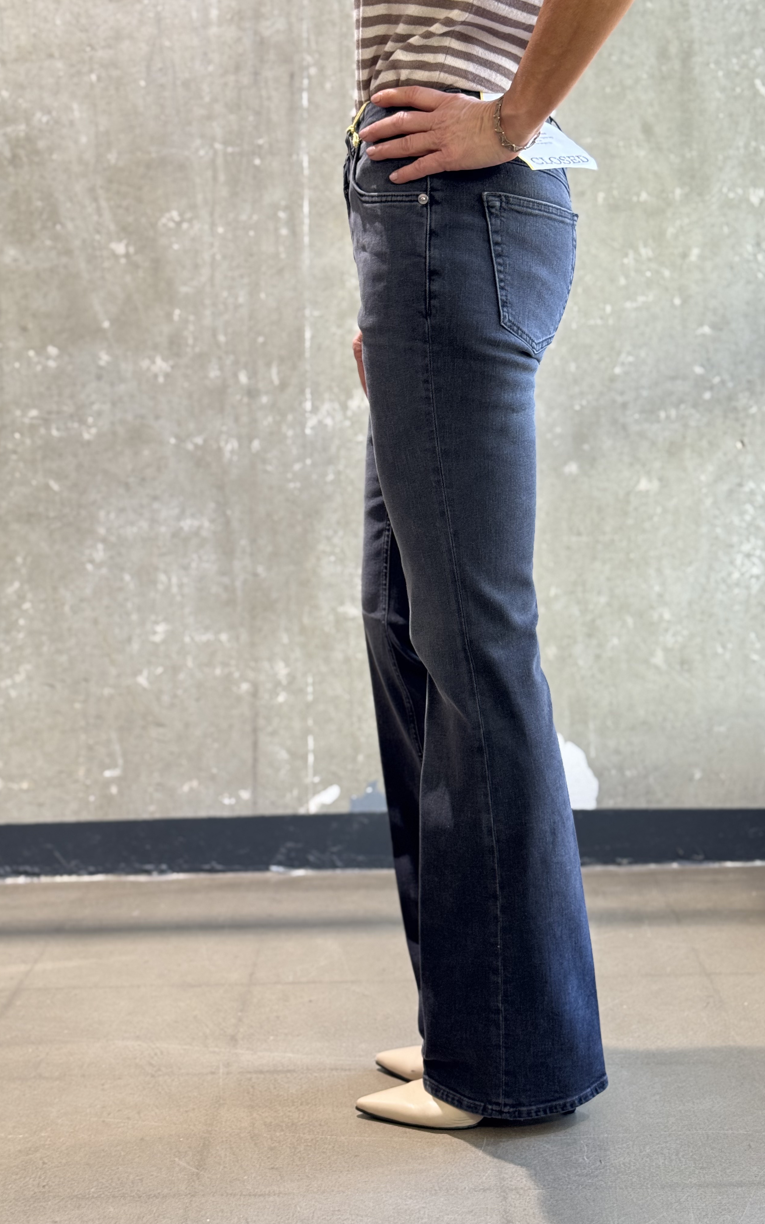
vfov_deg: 39.6
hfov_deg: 25.3
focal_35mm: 51
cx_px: 427
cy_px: 611
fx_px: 1701
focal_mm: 6.76
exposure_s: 1/50
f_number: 1.78
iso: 80
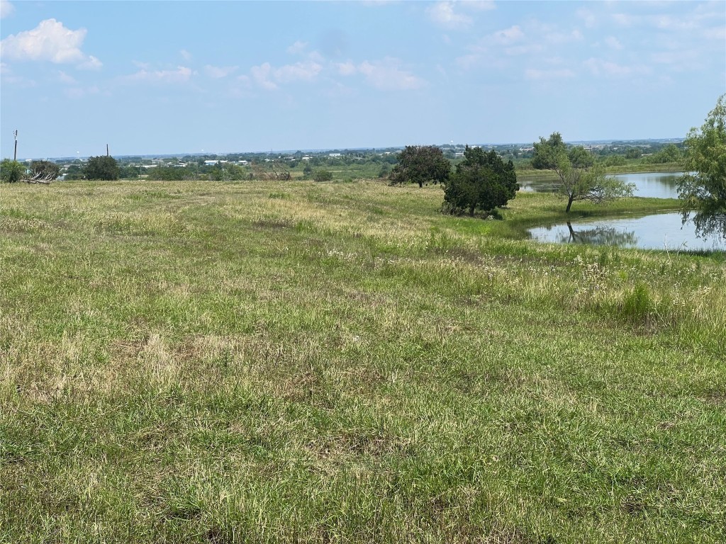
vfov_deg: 19.1
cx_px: 363
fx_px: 1615
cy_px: 272
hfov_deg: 25.3
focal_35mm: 77
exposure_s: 1/803
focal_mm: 9
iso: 32
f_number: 2.8
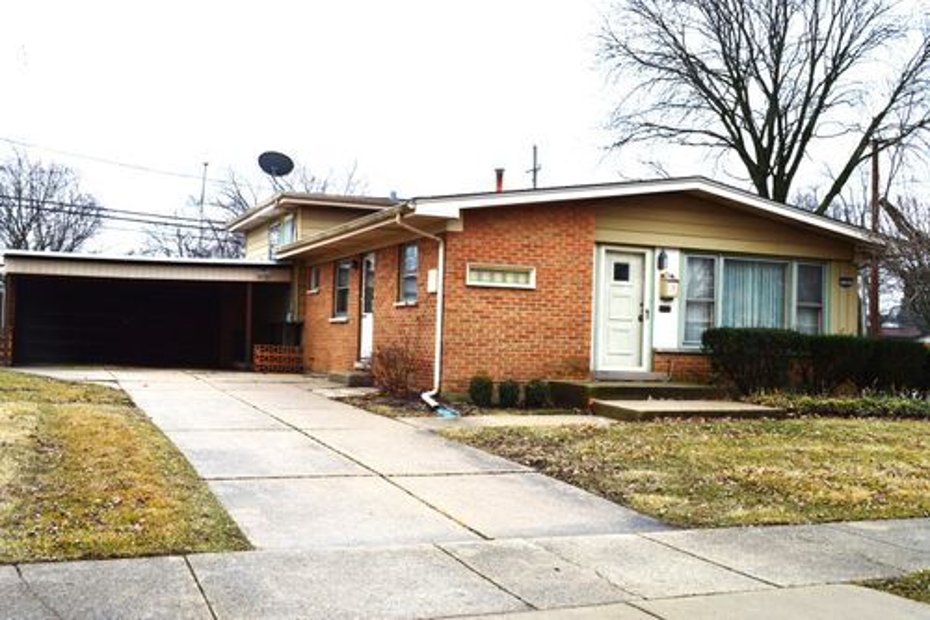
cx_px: 465
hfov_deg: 49.6
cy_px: 310
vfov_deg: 34.2
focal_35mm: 39
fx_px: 1007
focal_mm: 26
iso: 400
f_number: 9
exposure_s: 1/125
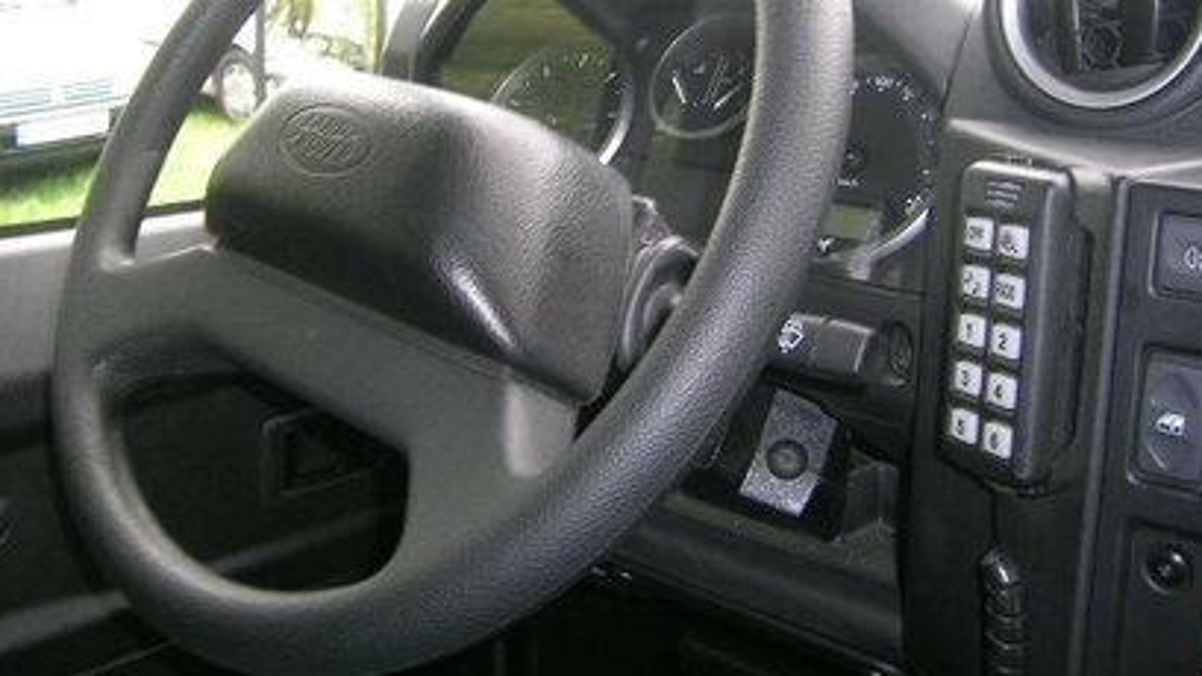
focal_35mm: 42
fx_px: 1339
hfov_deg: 48.4
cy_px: 191
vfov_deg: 28.0
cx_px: 611
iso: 50
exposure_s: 1/30
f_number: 2.8
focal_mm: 5.4
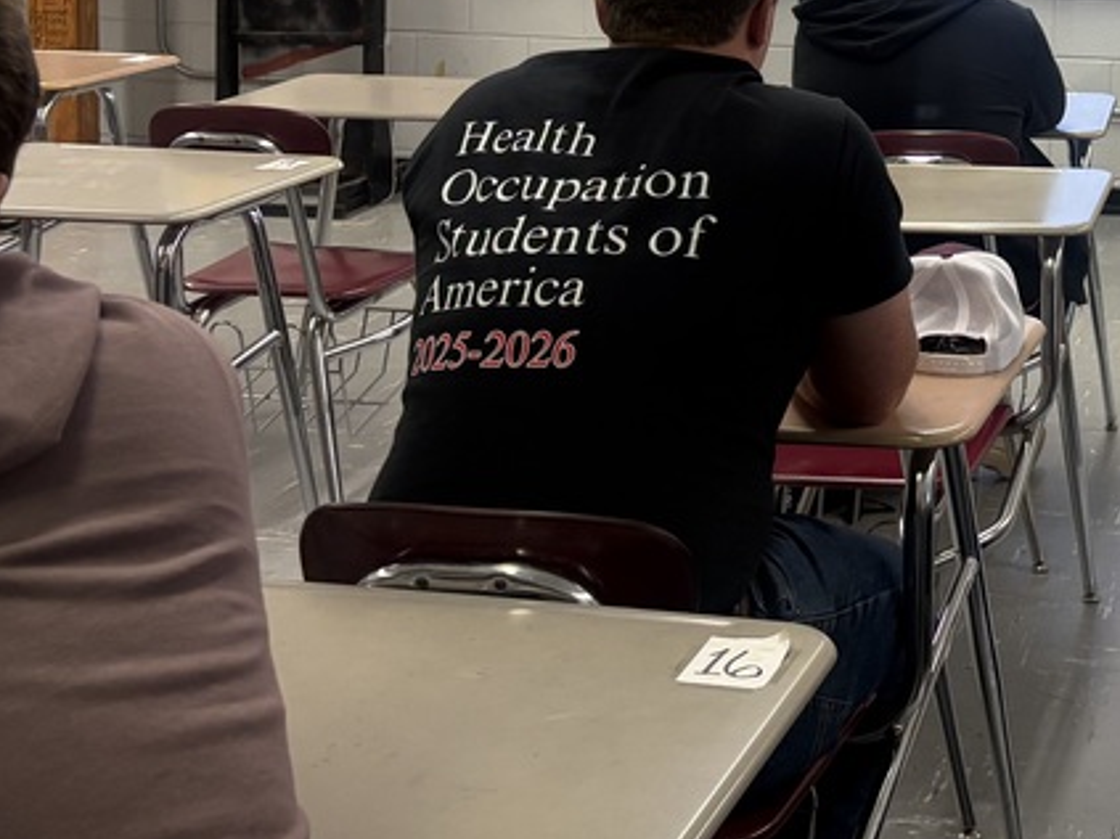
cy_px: -37
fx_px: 2038
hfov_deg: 28.4
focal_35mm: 63
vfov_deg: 22.2
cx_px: 1176
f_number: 1.6
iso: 125
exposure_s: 1/60
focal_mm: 5.96
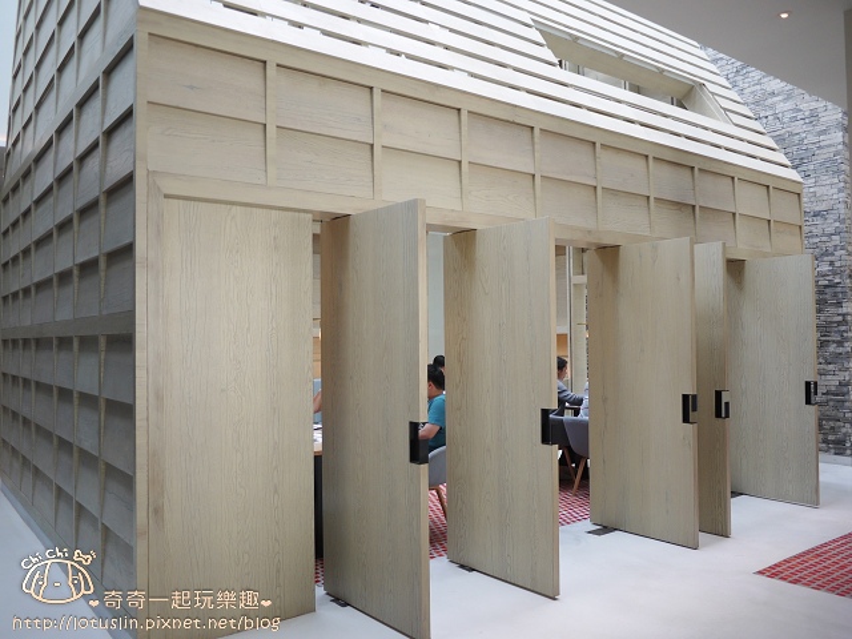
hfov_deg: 63.4
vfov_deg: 49.7
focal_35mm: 28
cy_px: 320
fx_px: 689
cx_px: 426
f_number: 2.5
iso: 100
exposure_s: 1/80
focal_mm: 14
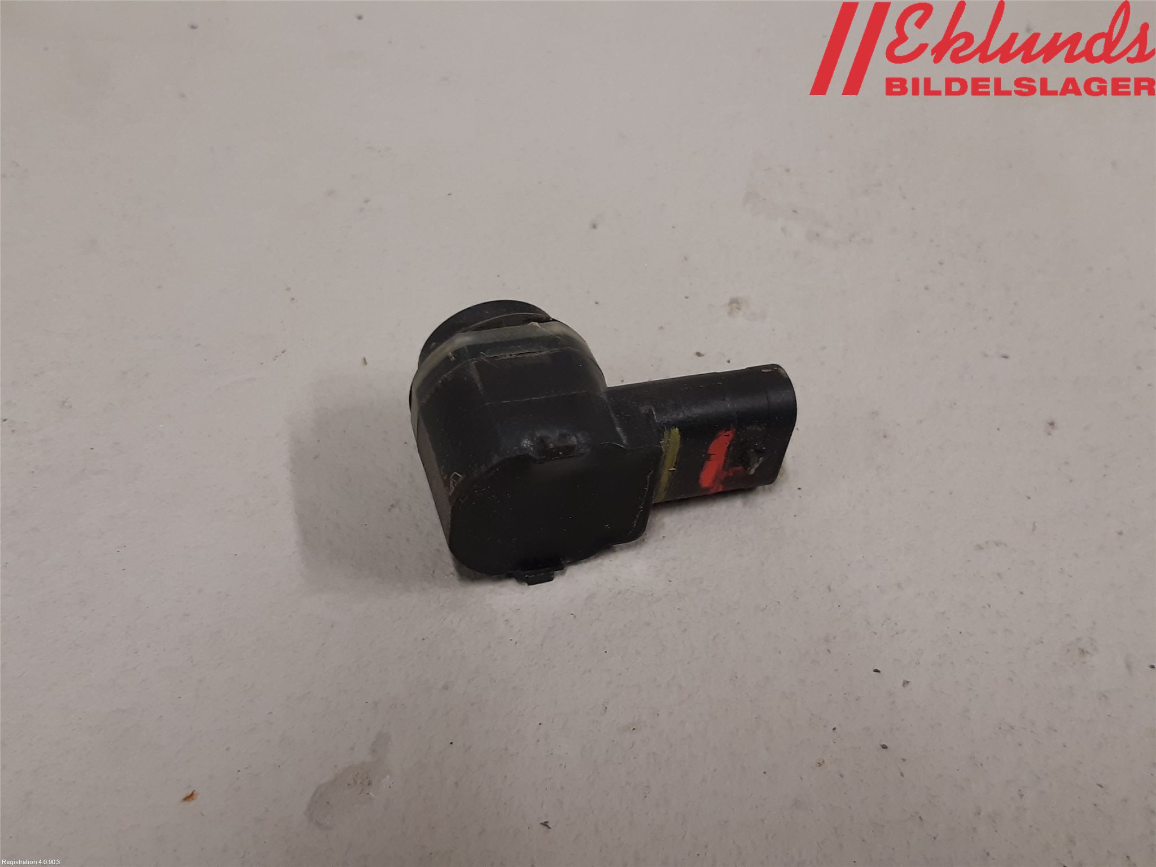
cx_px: 578
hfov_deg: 67.3
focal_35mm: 26
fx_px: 868
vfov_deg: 53.1
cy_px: 434
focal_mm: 3.93
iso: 125
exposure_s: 1/50
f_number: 1.7
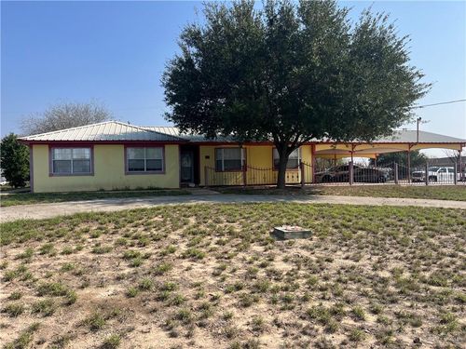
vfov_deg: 53.1
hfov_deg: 67.3
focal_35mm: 26
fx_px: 350
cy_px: 174
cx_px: 233
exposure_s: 1/3135
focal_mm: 5.1
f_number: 1.6
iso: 50
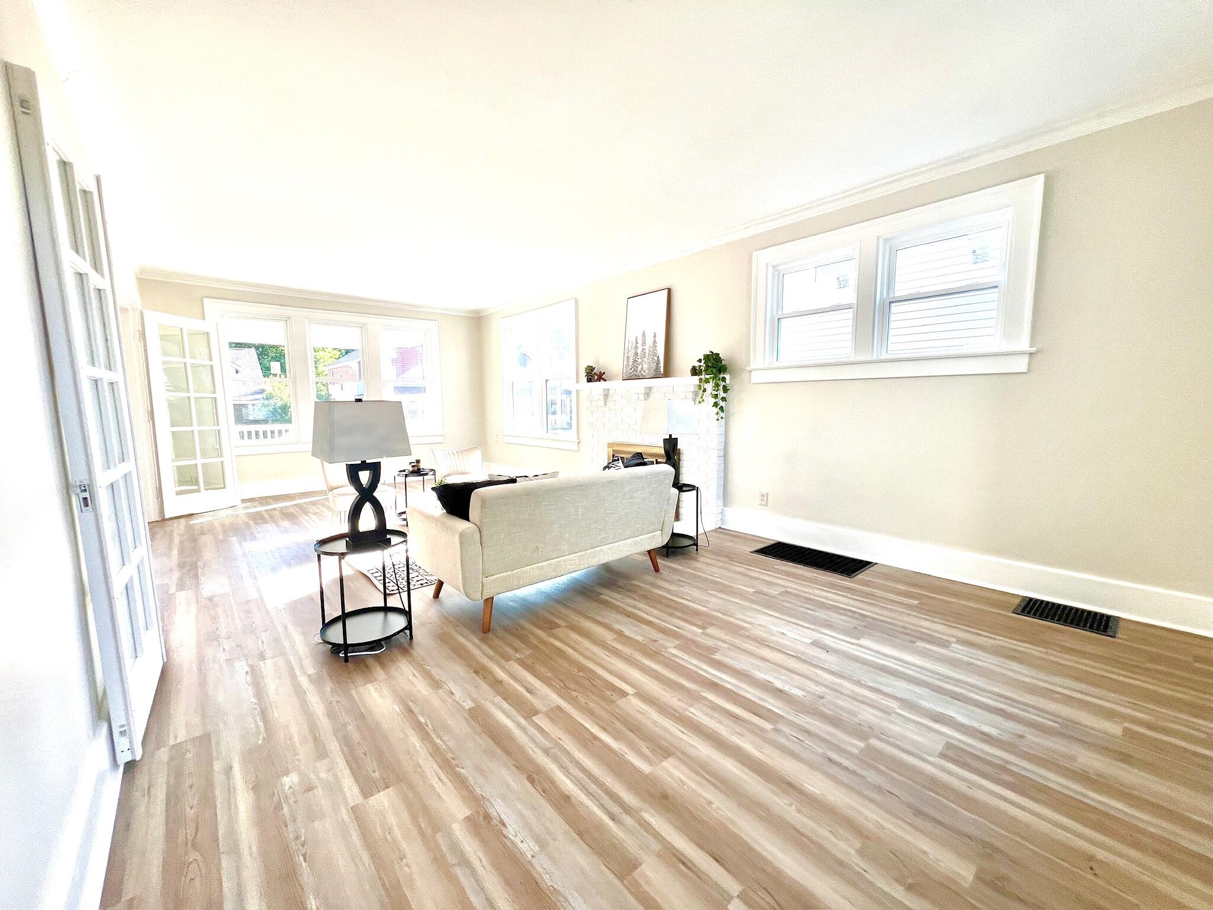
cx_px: 606
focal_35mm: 13
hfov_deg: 106.2
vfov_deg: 89.9
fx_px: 456
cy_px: 455
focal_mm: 1.57
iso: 40
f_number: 1.8
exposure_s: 1/99
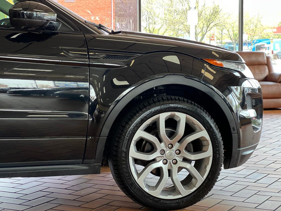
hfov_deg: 25.3
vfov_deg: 19.1
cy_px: 106
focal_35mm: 77
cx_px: 140
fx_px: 625
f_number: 2.8
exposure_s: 1/120
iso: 200
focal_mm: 9
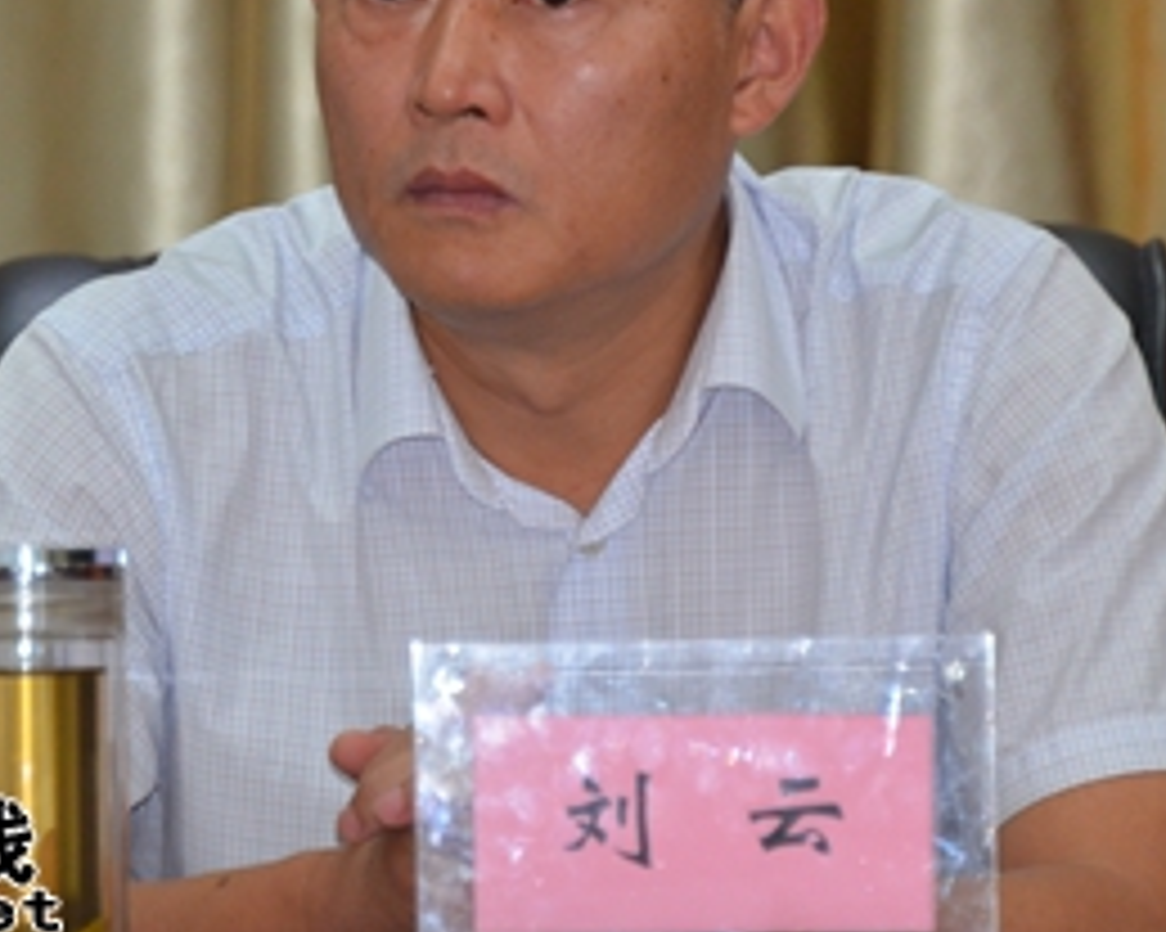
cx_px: 356
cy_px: 263
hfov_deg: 2.9
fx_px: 23354
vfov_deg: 2.3
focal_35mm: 677
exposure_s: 1/60
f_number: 5.6
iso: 1250
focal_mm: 250
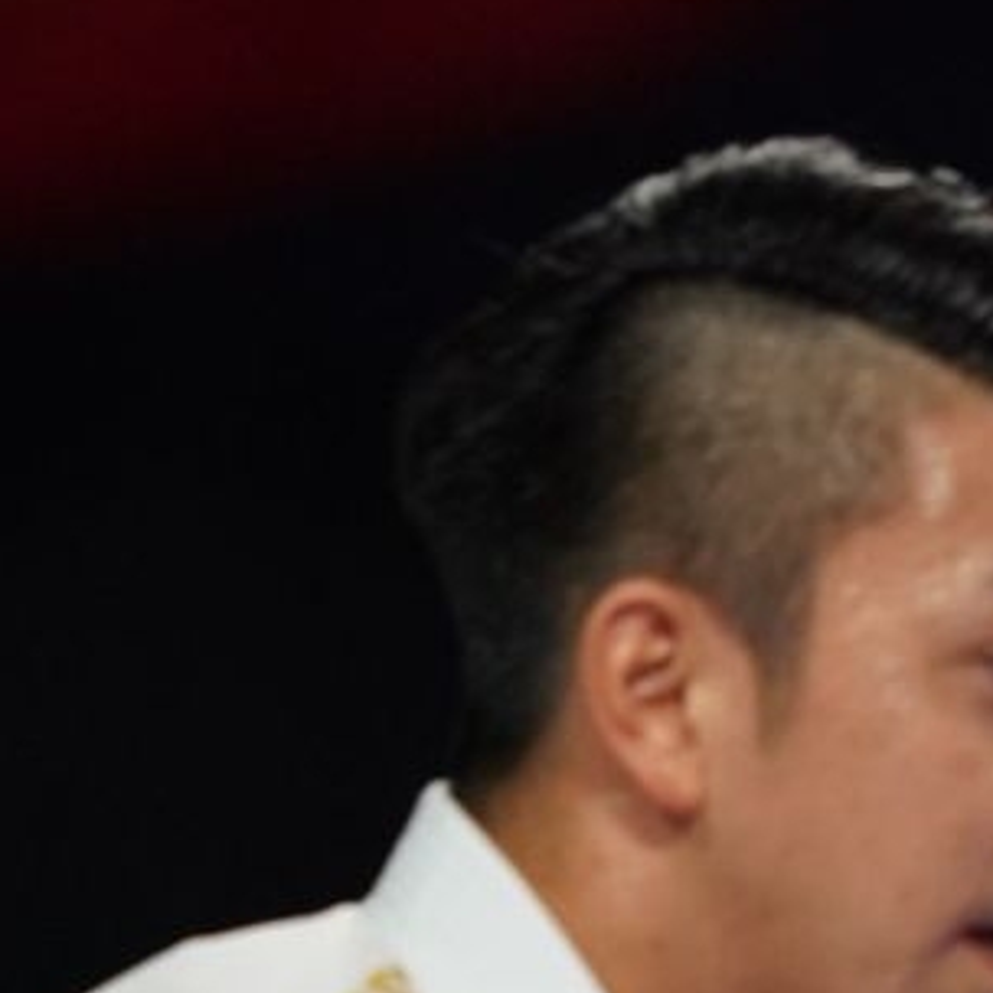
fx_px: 65331
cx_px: 1545
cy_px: 1780
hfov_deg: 0.9
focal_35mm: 2013
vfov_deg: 0.9
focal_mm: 400
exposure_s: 1/500
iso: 1000
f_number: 2.8
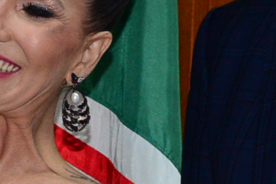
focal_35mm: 362
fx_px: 2776
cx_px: -110
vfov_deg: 3.8
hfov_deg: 5.6
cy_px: 130
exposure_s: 1/100
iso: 2500
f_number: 4.5
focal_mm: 50
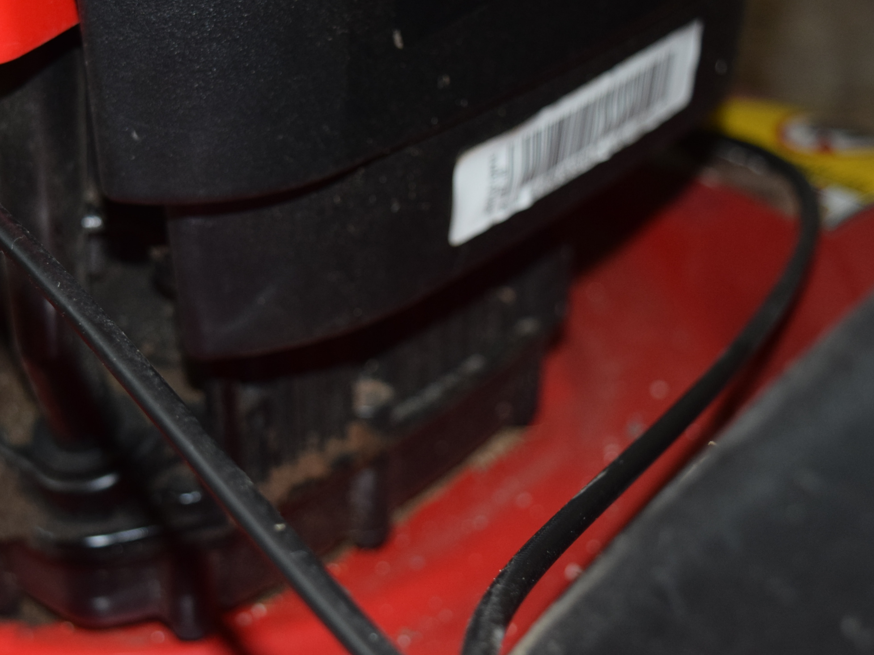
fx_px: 2121
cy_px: 274
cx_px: 289
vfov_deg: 17.6
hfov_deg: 23.2
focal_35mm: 84
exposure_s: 1/60
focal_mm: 38
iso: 1100
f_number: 4.8
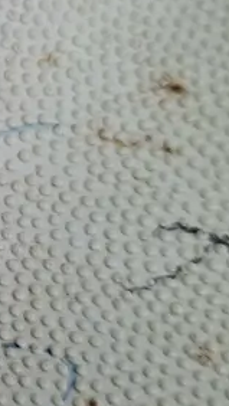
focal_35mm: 91
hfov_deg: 11.7
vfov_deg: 23.1
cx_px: -258
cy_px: 95
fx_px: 981
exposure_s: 1/100
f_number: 1.8
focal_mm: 5.54
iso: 160
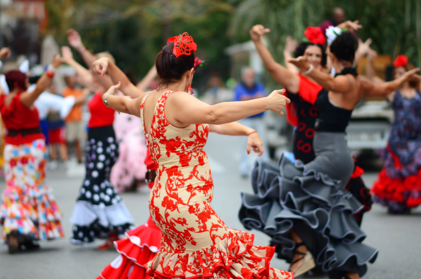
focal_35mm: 128
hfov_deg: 16.1
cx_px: 210
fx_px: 1488
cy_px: 140
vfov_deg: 10.7
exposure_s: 1/640
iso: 100
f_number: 1.8
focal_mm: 85
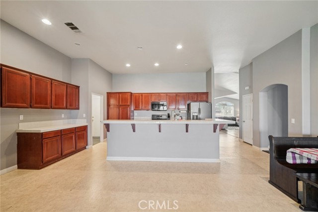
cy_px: 106
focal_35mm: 13
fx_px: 115
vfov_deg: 85.4
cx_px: 159
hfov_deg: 108.4
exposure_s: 1/6
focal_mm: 13
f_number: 8
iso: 400
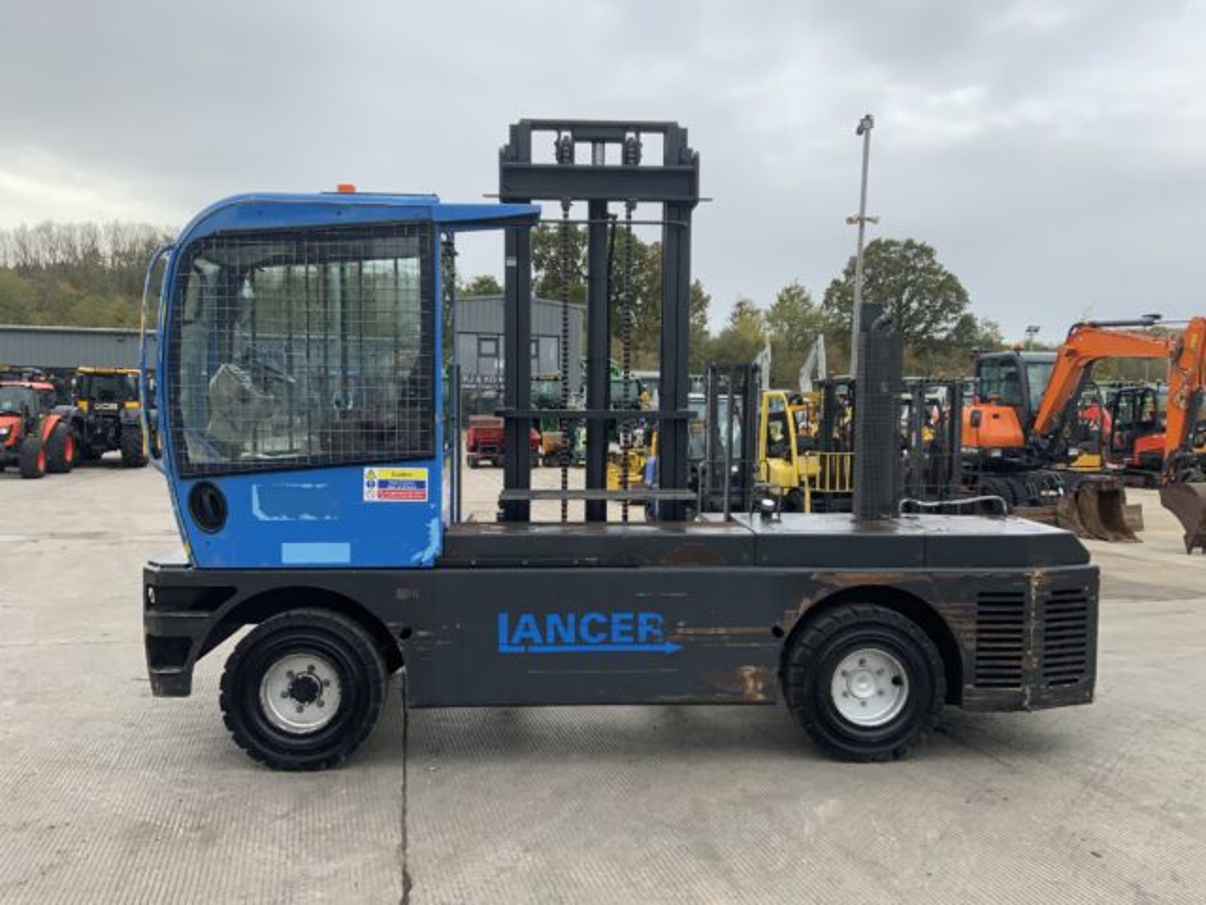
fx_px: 1010
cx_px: 603
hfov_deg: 61.7
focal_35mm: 29
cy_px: 452
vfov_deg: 48.2
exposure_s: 1/457
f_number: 1.8
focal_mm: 3
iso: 16
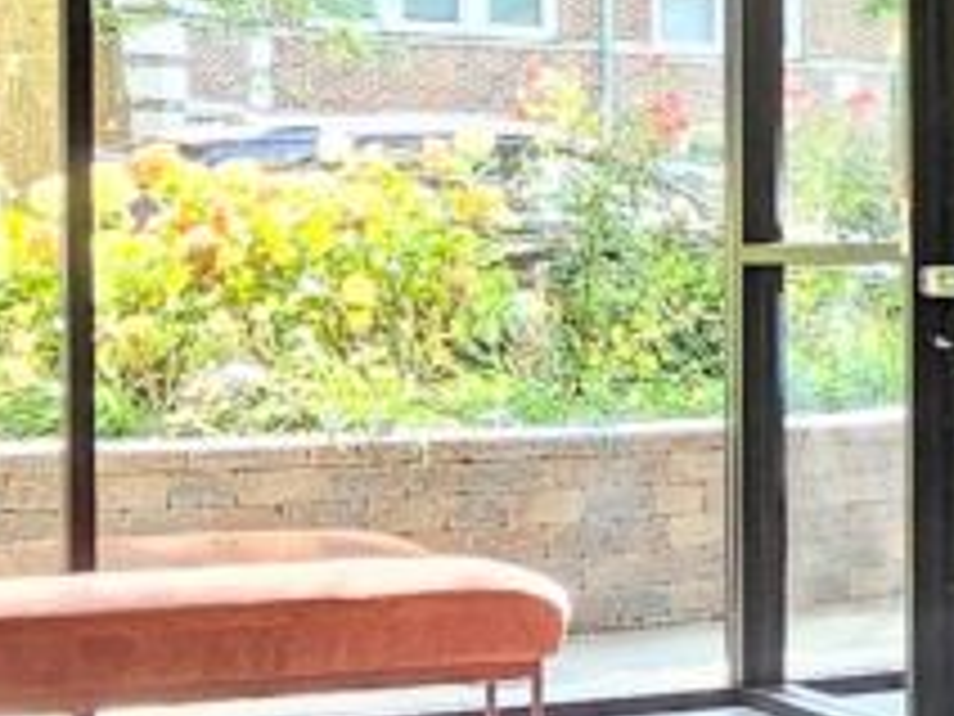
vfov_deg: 15.1
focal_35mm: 98
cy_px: 270
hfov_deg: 17.2
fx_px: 2701
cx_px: 1606
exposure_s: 1/60
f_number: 2.2
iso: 125
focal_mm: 2.2
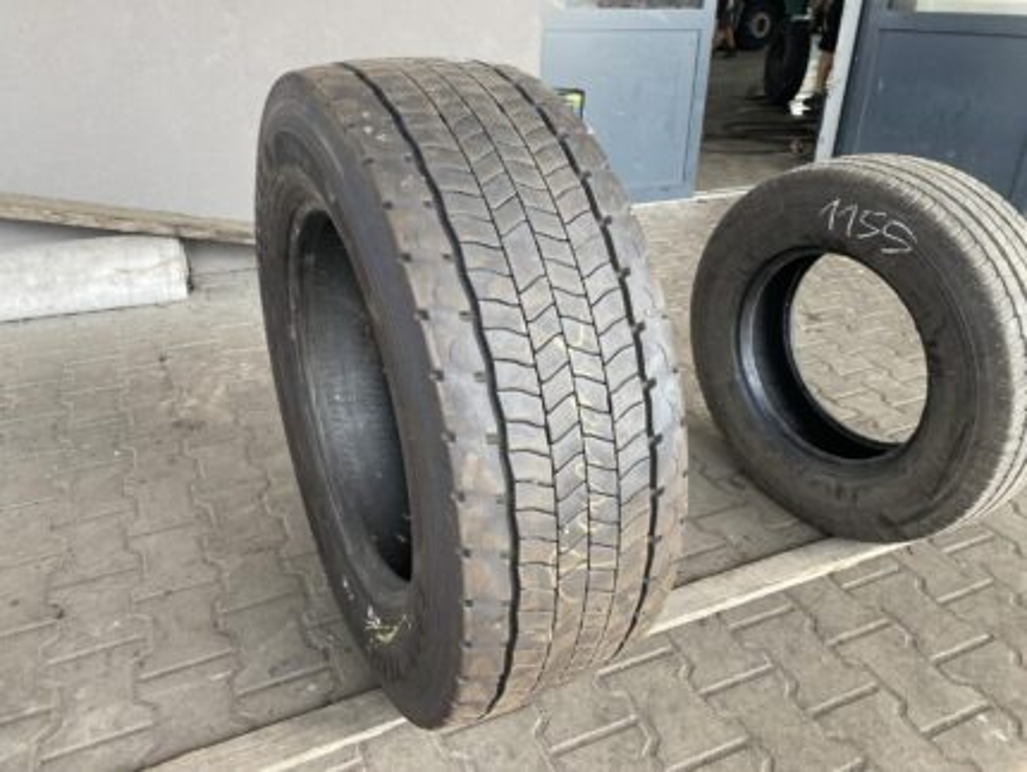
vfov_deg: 53.1
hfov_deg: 67.3
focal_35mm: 26
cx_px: 514
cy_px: 386
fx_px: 772
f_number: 1.8
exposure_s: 1/121
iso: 40
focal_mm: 4.25
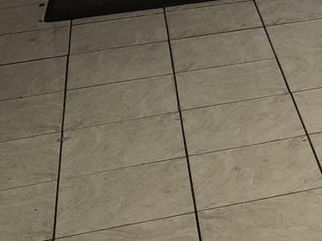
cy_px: -182
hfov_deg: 14.3
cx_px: 529
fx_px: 1171
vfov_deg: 11.0
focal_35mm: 126
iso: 125
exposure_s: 1/24
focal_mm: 6.4
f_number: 1.8
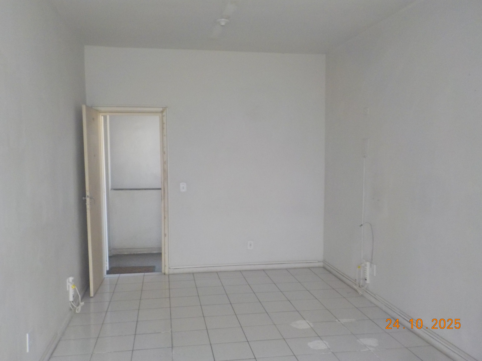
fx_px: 418
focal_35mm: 30
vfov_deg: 46.8
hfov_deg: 60.0
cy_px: 180
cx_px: 241
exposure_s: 1/30
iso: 360
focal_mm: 4.1
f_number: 3.3
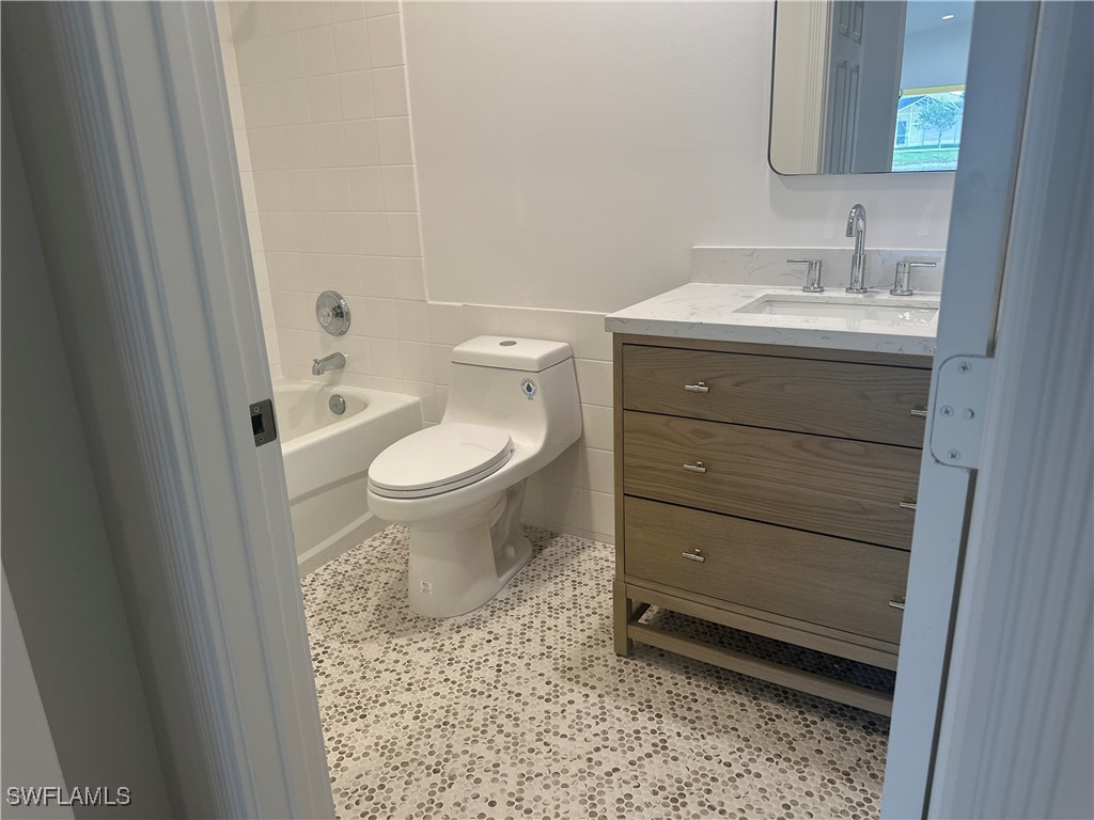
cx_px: 547
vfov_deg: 56.8
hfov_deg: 71.6
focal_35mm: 24
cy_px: 410
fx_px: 758
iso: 125
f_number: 1.78
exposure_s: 1/120
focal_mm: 6.86
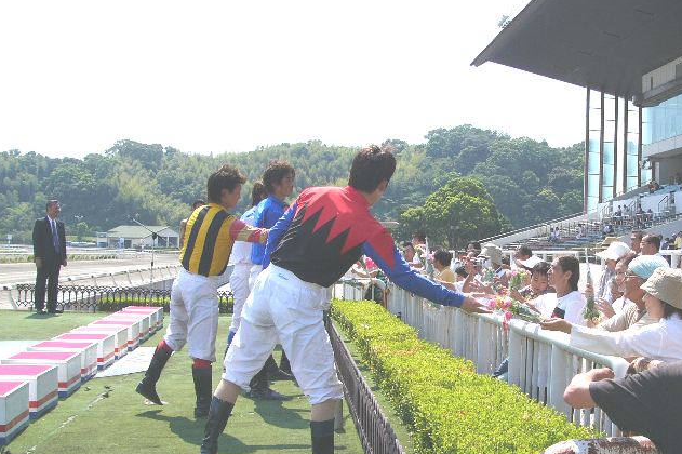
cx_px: 339
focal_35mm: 38
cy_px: 238
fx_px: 719
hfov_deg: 50.7
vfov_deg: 35.0
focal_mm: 6
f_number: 6.5
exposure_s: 1/1000
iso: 50
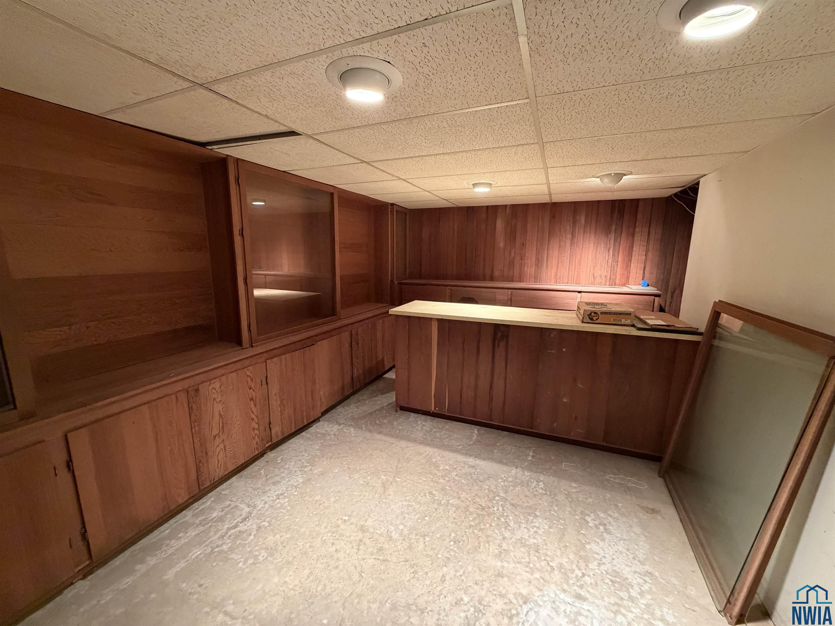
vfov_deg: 85.7
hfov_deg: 102.1
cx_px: 418
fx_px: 338
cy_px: 313
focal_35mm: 14
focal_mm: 2.22
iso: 500
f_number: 2.2
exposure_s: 1/60
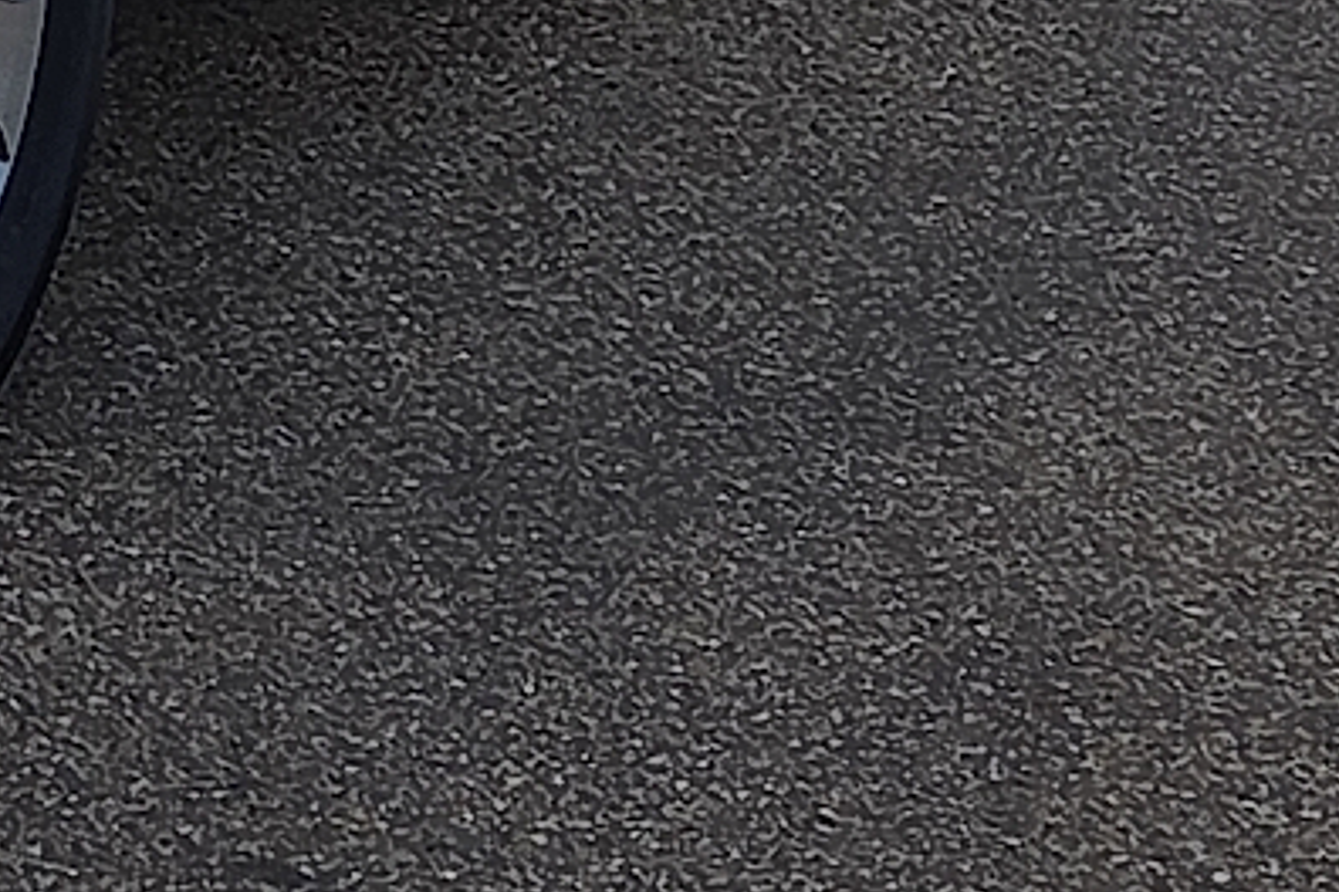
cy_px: -838
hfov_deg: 11.8
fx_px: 6099
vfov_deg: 8.0
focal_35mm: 164
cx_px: -896
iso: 76
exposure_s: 1/2500
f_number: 1.8
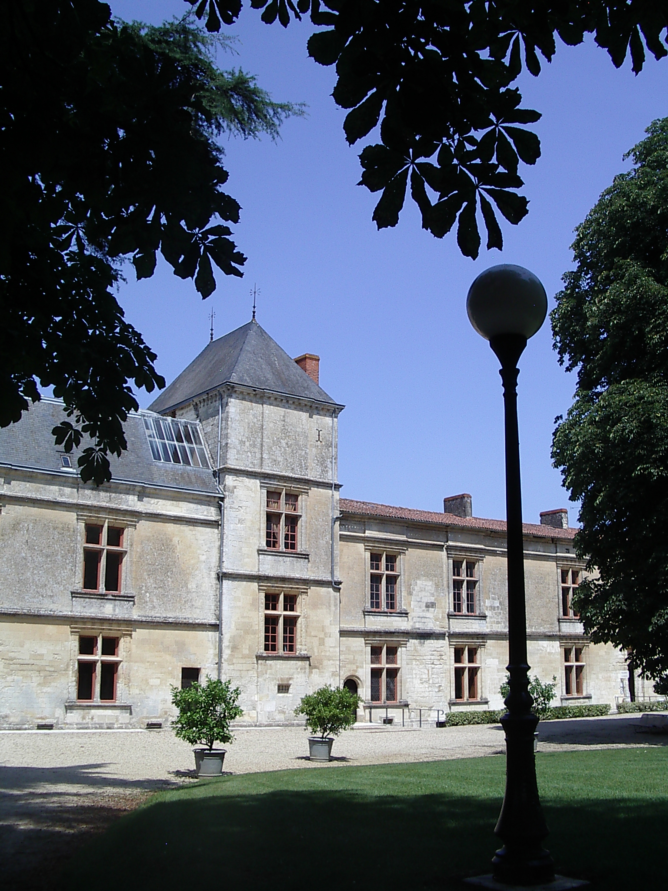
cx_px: 334
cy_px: 446
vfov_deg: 49.0
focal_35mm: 38
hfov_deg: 37.7
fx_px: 978
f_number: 4.8
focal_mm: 5.8
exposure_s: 1/400
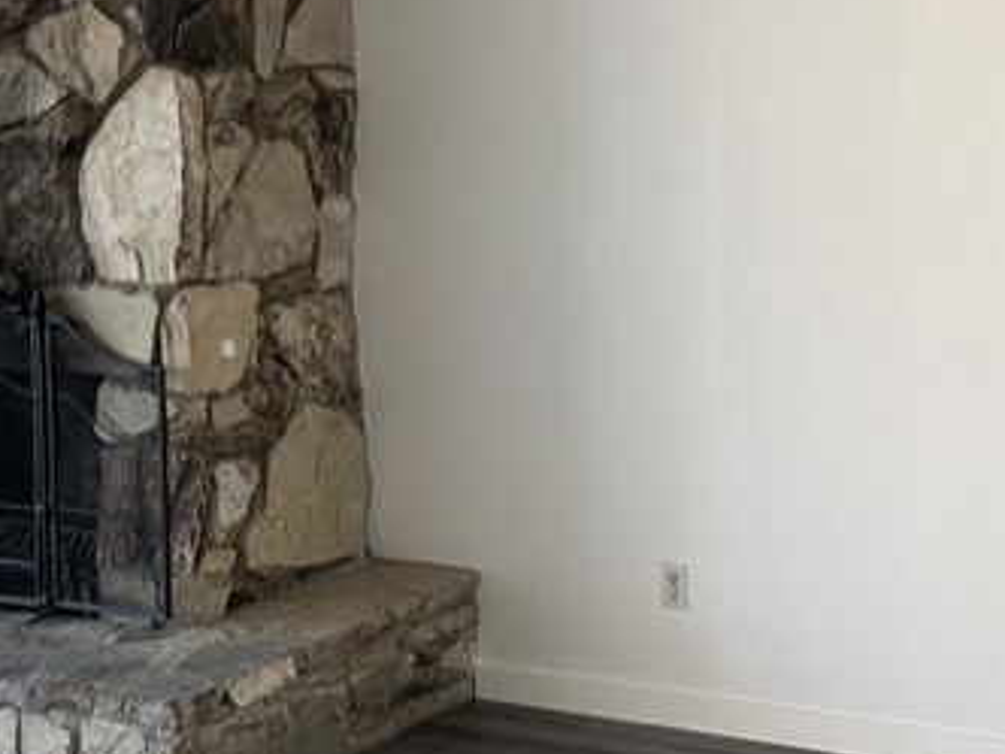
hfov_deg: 26.3
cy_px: 244
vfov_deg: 19.8
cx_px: 481
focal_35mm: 74
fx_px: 2148
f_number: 1.78
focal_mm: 6.86
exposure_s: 1/121
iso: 160
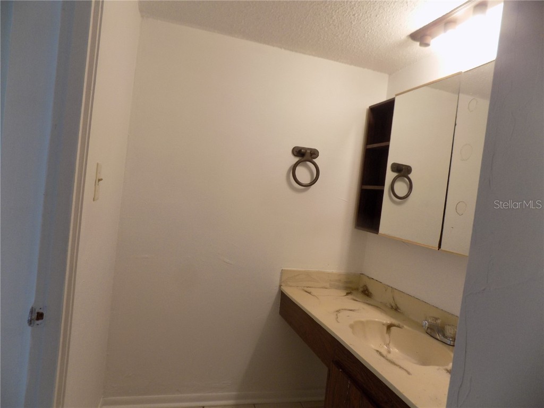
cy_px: 204
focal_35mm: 23
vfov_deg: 58.9
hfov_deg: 73.9
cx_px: 272
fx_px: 361
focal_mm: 4
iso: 125
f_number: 3.1
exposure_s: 1/30
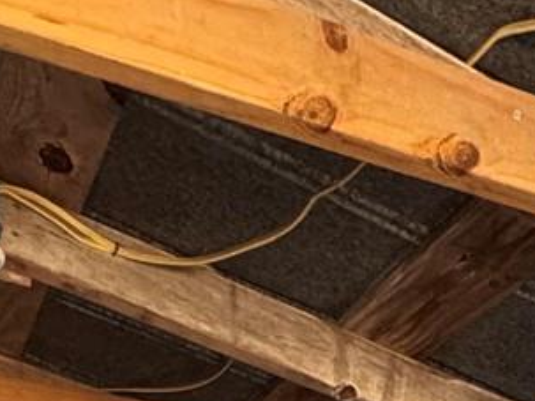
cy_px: 1028
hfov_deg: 25.8
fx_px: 1143
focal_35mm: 74
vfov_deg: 13.2
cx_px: 447
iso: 320
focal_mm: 2.22
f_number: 2.2
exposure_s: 1/87
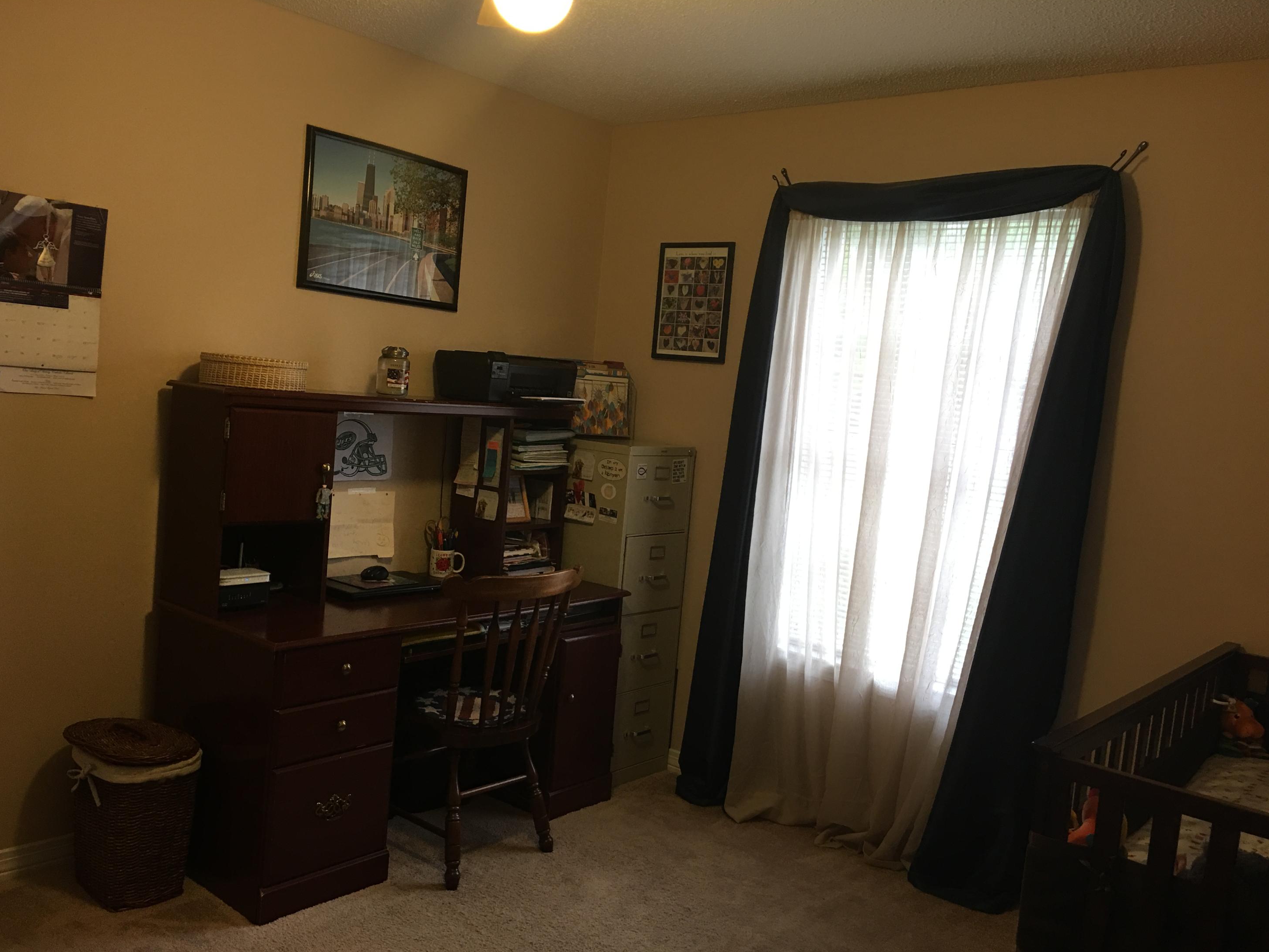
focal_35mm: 30
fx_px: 1100
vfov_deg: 46.8
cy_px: 487
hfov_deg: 60.0
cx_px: 613
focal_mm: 4.15
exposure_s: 1/15
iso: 40
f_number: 2.2
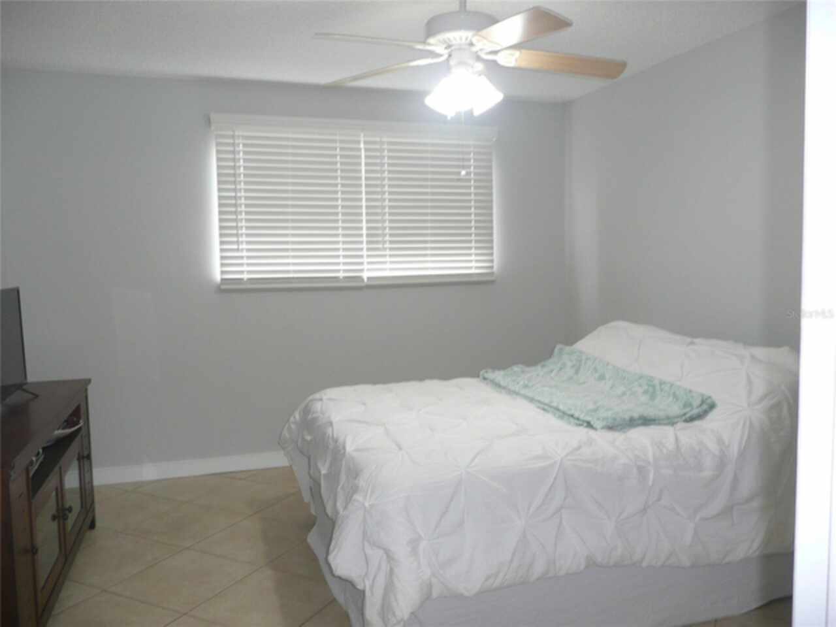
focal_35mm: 28
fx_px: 676
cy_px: 314
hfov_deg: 63.4
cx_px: 418
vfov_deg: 49.7
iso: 100
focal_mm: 4.6
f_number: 3.3
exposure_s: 1/15
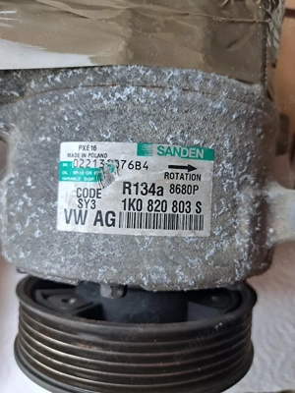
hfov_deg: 56.8
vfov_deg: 71.6
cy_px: 196
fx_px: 273
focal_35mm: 24
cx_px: 148
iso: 64
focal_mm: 5.23
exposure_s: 1/50
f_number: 1.8
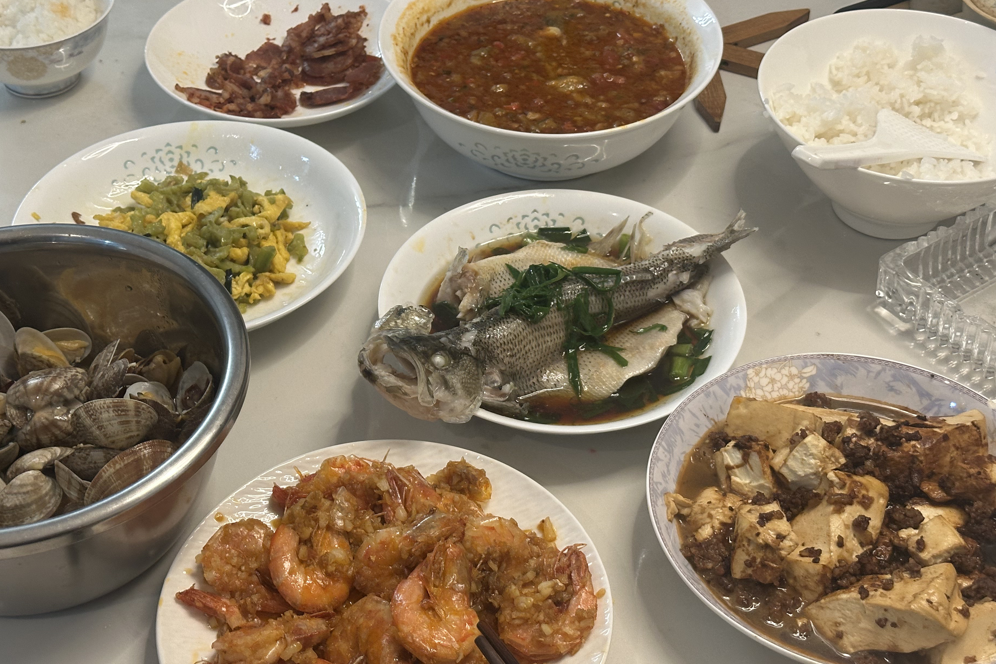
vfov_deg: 24.6
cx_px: 469
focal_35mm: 55
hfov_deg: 36.2
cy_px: 344
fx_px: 1522
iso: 200
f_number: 1.8
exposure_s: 1/60
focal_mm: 6.9
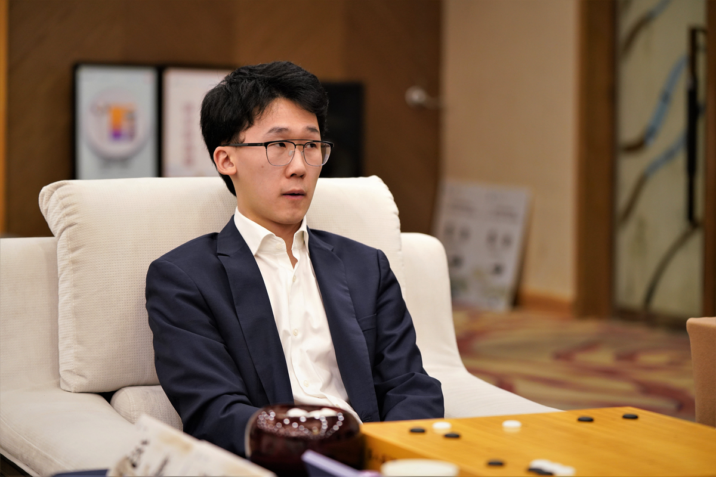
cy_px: 238
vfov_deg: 16.1
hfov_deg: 23.9
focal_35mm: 85
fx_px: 1690
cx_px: 358
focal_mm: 85
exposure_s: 1/100
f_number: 2.8
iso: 1250
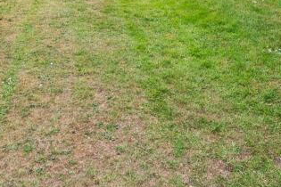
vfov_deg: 21.8
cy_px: -91
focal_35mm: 52
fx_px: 406
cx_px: 178
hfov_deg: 37.9
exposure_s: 1/1250
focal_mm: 16
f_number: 5
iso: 640
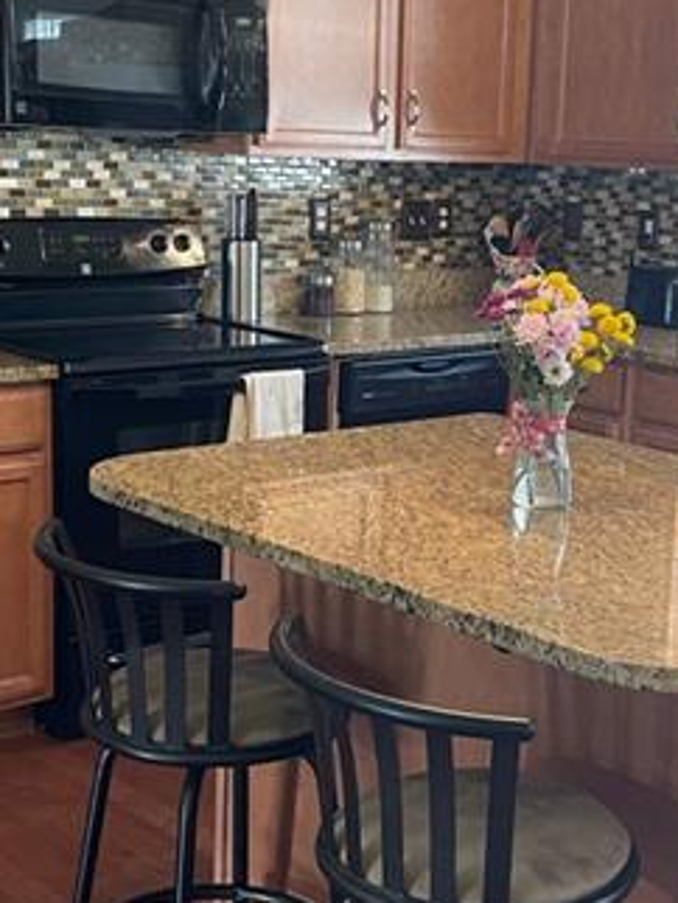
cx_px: 448
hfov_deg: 23.6
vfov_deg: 31.2
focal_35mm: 62
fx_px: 1617
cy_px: 468
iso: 160
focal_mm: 4.2
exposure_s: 1/60
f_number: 1.6
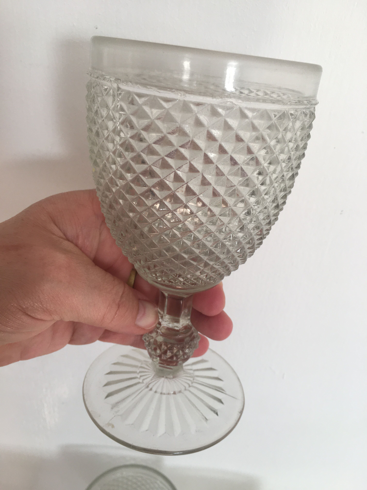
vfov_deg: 61.7
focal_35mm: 29
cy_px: 245
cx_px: 184
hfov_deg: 48.2
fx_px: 410
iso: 40
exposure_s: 1/100
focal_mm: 4.15
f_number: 2.2
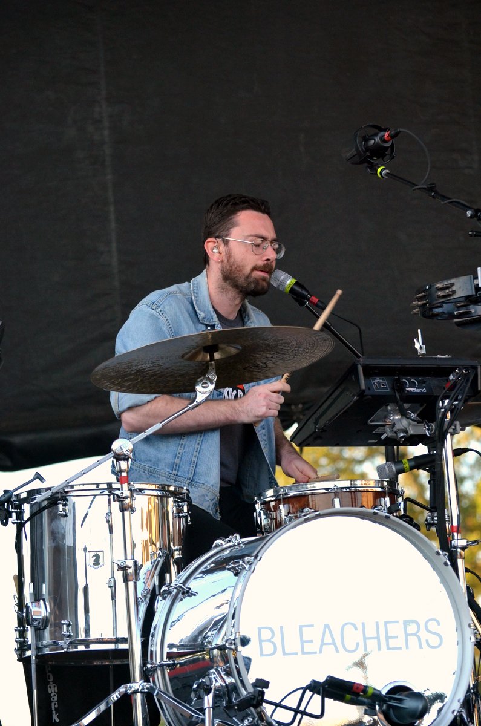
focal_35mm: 153
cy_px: 363
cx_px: 240
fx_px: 3079
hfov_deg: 8.9
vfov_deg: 13.4
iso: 800
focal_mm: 102
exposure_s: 1/500
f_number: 4.5
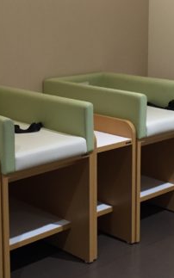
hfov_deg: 17.8
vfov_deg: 28.1
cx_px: 72
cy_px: 96
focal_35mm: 73
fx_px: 554
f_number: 2.2
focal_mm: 4.15
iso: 160
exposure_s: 1/33
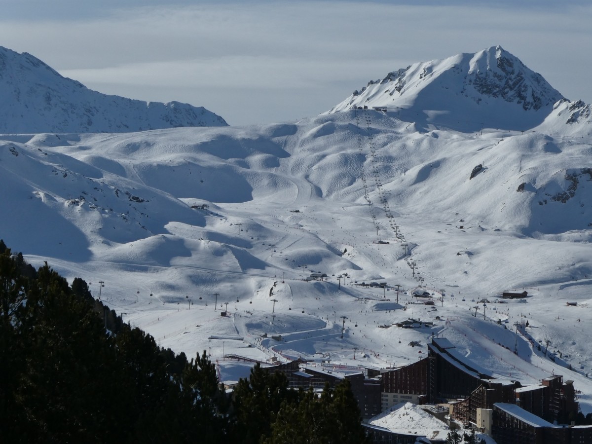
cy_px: 222
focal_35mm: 106
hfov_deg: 18.5
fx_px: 1813
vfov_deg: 14.0
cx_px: 296
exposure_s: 1/1000
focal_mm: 19
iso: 80
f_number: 7.1
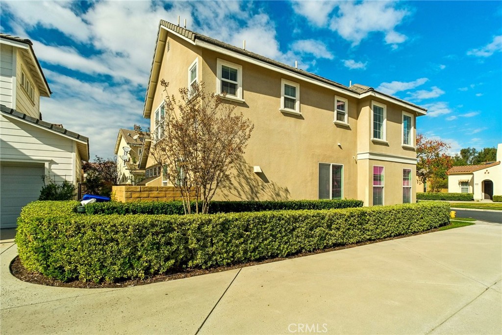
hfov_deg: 93.3
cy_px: 168
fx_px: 237
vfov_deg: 70.4
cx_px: 251
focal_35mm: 17
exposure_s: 1/1100
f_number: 8
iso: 400
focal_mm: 11.3
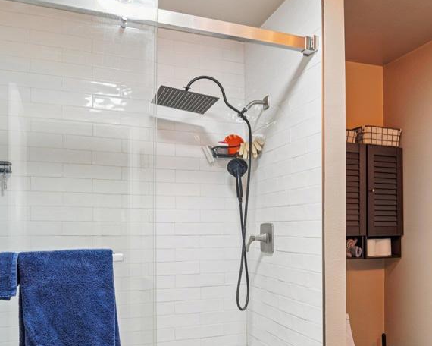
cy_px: 231
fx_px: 409
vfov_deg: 45.1
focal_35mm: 32
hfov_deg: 55.2
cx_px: 261
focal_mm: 19
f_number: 8
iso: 400
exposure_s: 1/15
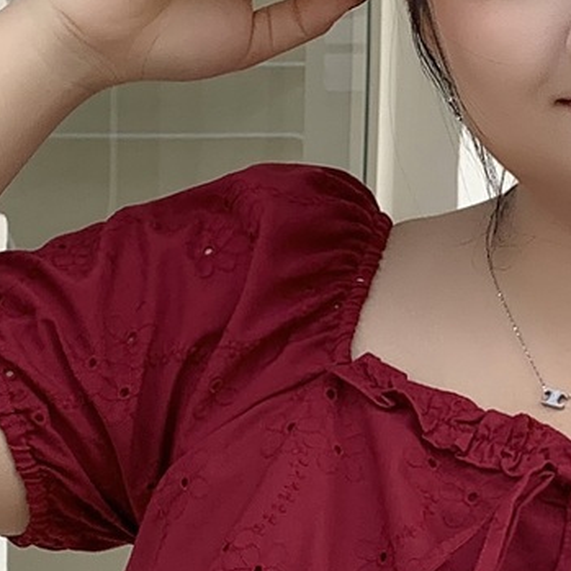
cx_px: 358
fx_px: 2949
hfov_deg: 11.1
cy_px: 432
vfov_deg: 11.0
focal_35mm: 158
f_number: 1.8
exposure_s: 1/156
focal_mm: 4.25
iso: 25
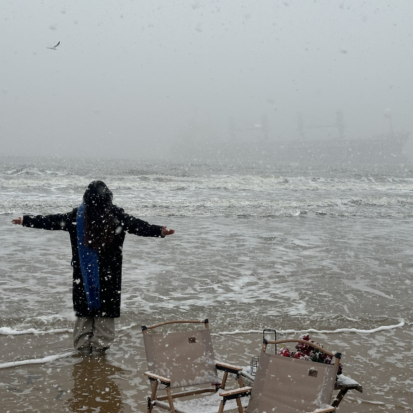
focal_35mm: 57
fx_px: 769
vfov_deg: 30.0
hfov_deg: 30.0
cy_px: 207
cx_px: 212
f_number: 1.78
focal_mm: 6.86
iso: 64
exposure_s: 1/2358
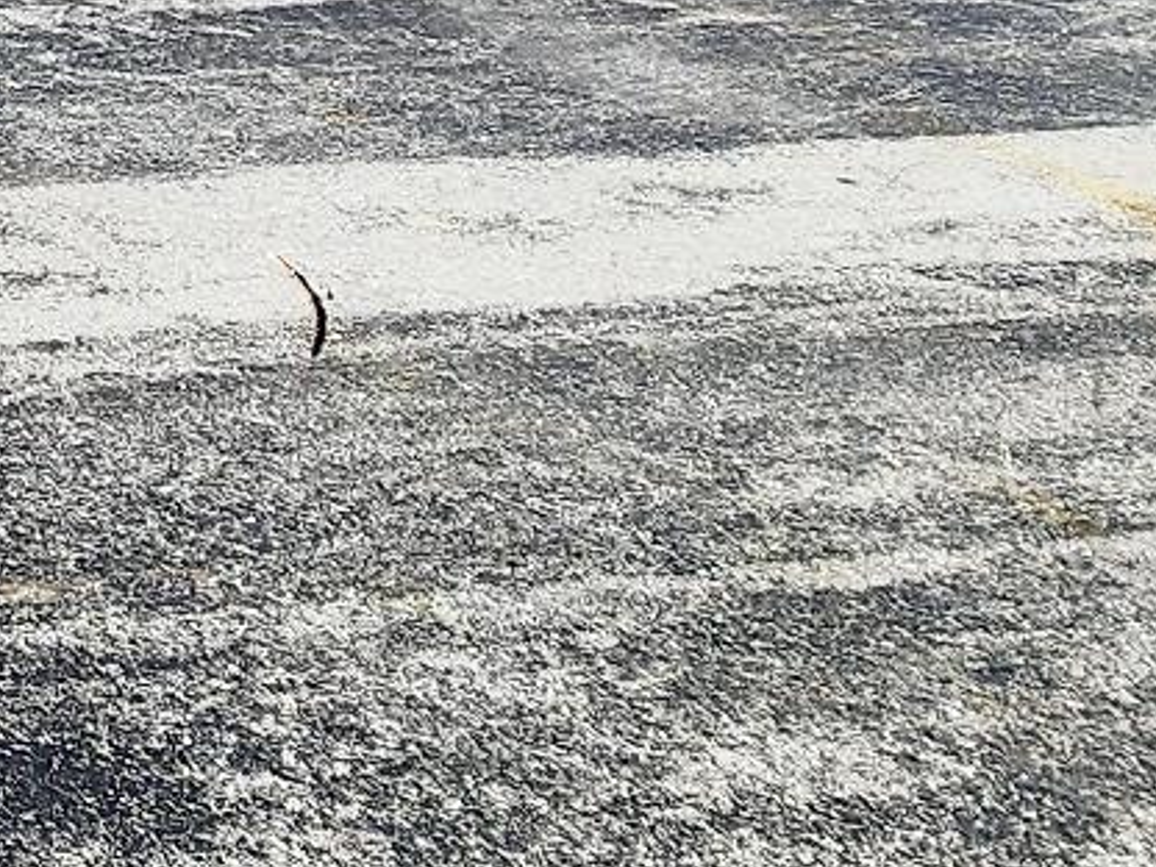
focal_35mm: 64
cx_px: -920
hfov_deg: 20.9
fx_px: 2137
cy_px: -589
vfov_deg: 18.9
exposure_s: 1/1202
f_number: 2.2
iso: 50
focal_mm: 2.2
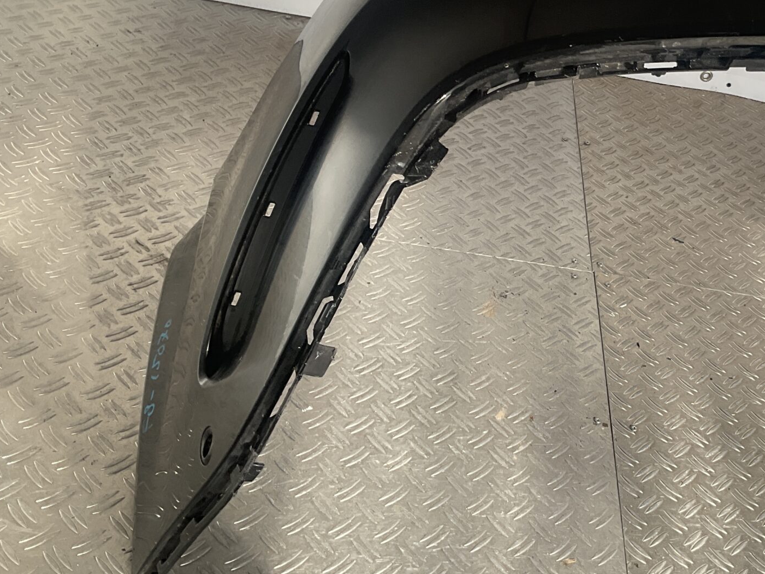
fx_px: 1171
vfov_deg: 27.2
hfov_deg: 34.5
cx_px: 657
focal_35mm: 53
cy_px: 148
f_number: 1.8
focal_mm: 3
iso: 16
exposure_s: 1/574
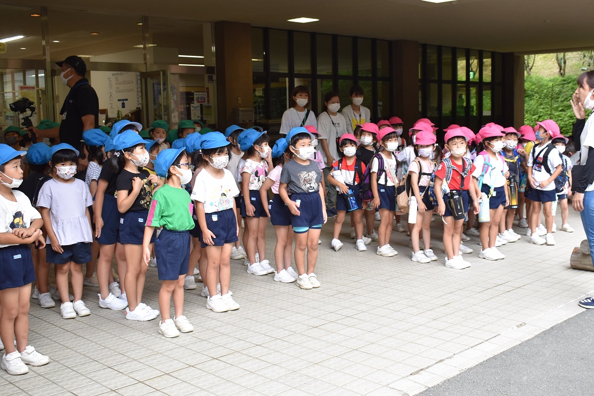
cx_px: 324
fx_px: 710
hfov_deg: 45.4
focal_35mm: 43
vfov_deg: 31.2
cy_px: 206
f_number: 5.6
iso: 400
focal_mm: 24
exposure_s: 1/100
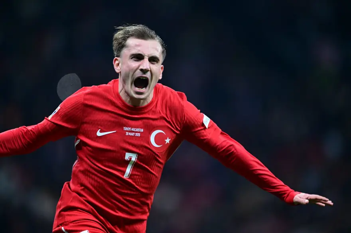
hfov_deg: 5.2
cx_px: 176
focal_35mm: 400
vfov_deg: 3.4
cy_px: 116
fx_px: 3898
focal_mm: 400
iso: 2500
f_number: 2.8
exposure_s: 1/1600
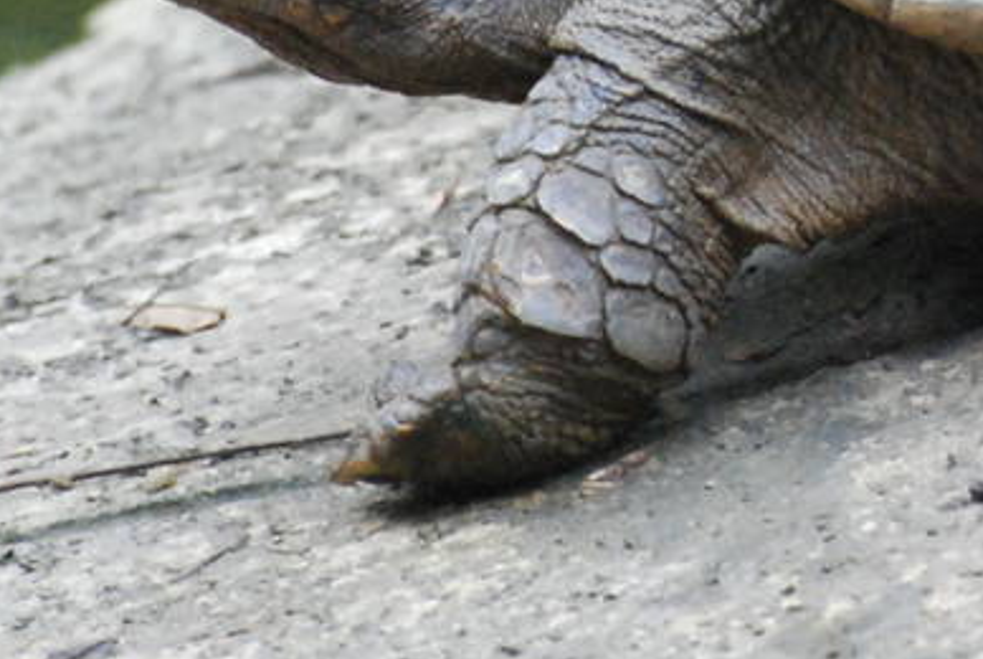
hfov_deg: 1.2
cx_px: 1434
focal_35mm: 1670
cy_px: -452
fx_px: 45669
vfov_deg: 0.8
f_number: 9
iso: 1600
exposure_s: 1/160
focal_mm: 270
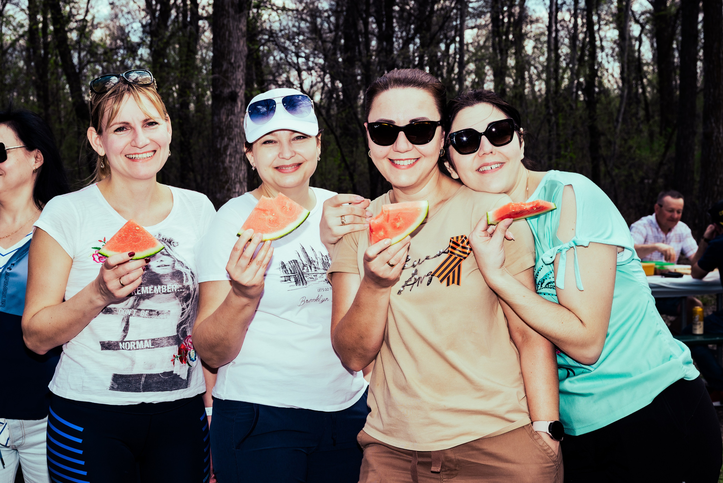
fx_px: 1045
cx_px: 362
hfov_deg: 38.2
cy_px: 242
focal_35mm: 52
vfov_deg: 26.0
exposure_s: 1/200
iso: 320
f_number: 8
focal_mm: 52
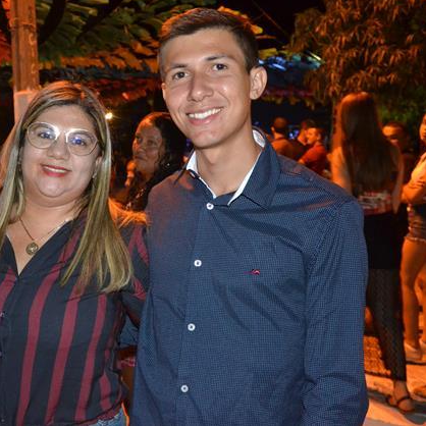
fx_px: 599
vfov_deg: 39.2
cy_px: 209
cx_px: 129
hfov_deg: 38.6
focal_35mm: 43
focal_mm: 22
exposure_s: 1/60
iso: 3200
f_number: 3.8
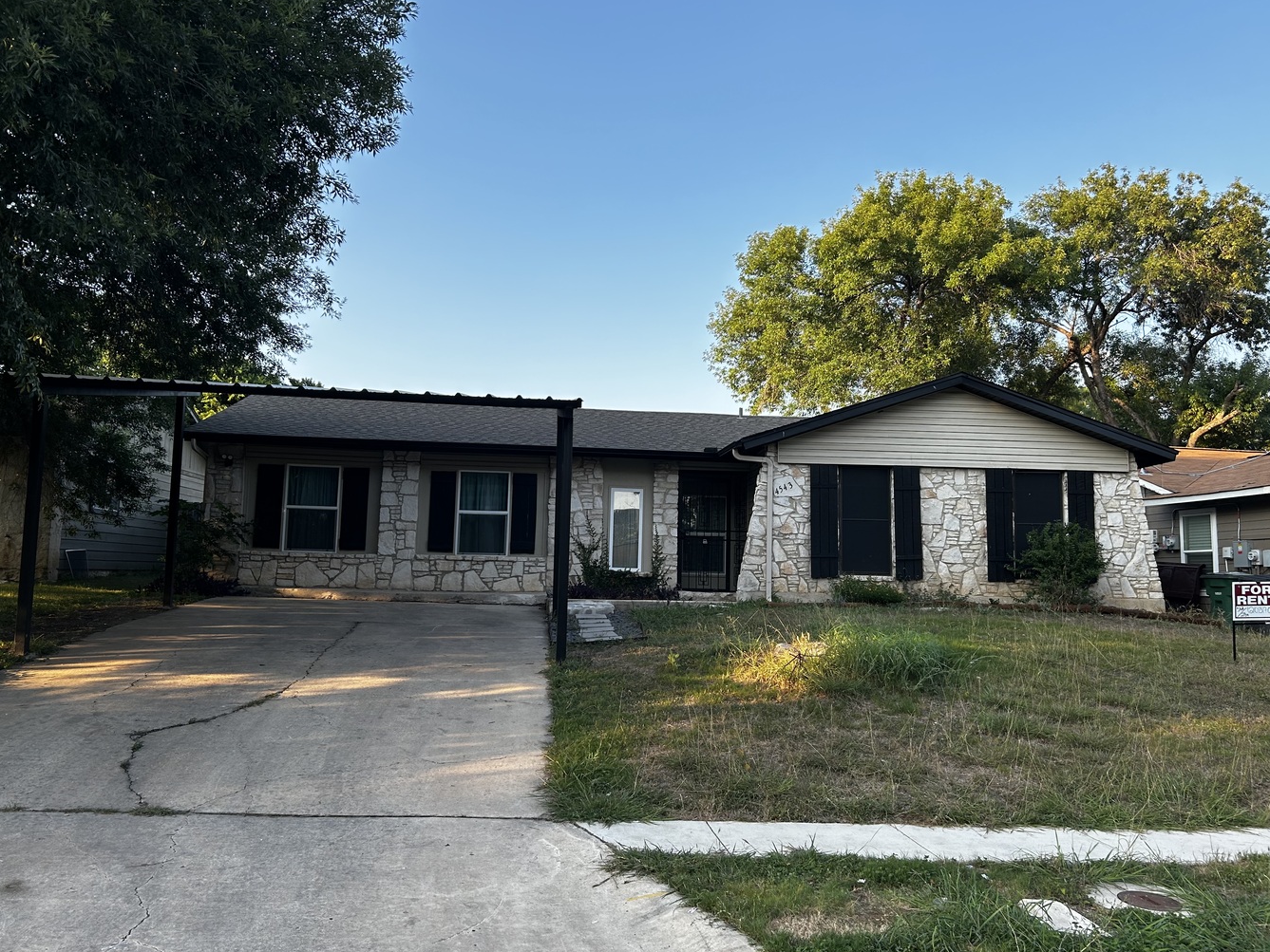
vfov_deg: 49.7
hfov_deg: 63.4
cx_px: 637
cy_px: 490
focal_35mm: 28
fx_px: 1027
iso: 50
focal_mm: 5.7
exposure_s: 1/808
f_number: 1.5
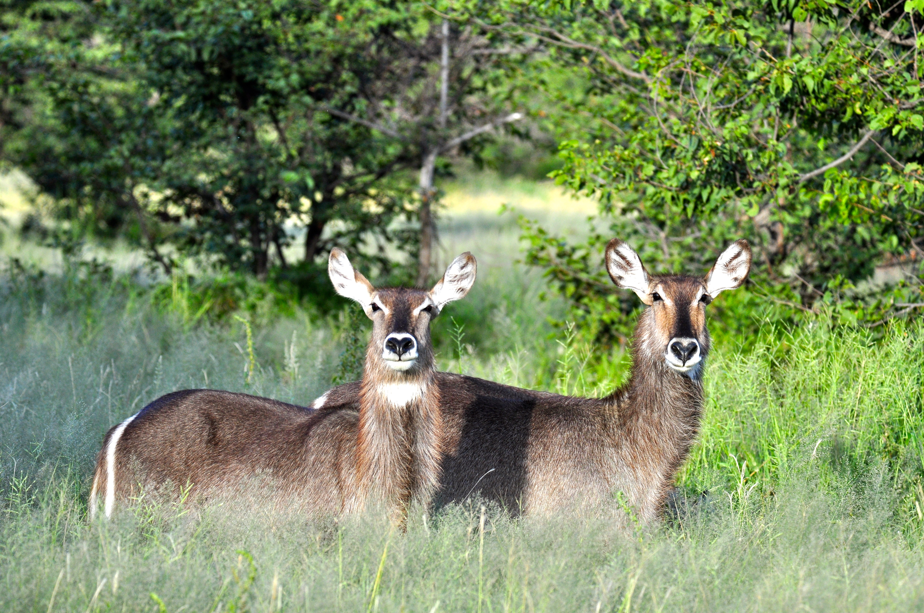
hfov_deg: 6.9
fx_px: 7691
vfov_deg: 4.6
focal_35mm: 300
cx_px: 462
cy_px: 306
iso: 400
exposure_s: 1/640
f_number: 5.3
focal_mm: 200
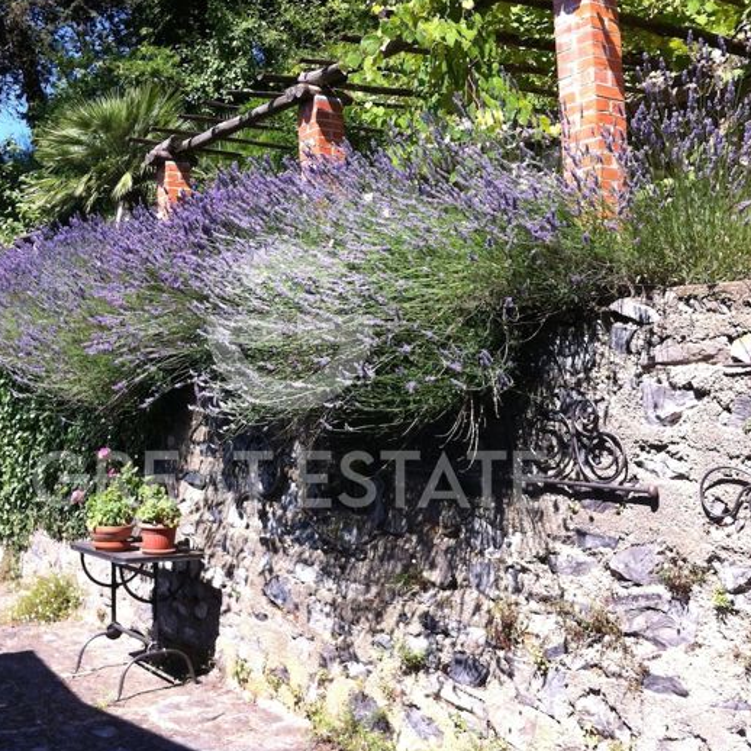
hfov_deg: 39.8
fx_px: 1031
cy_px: 376
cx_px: 294
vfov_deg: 40.0
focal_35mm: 42
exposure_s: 1/548
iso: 80
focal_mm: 3.85
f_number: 2.8
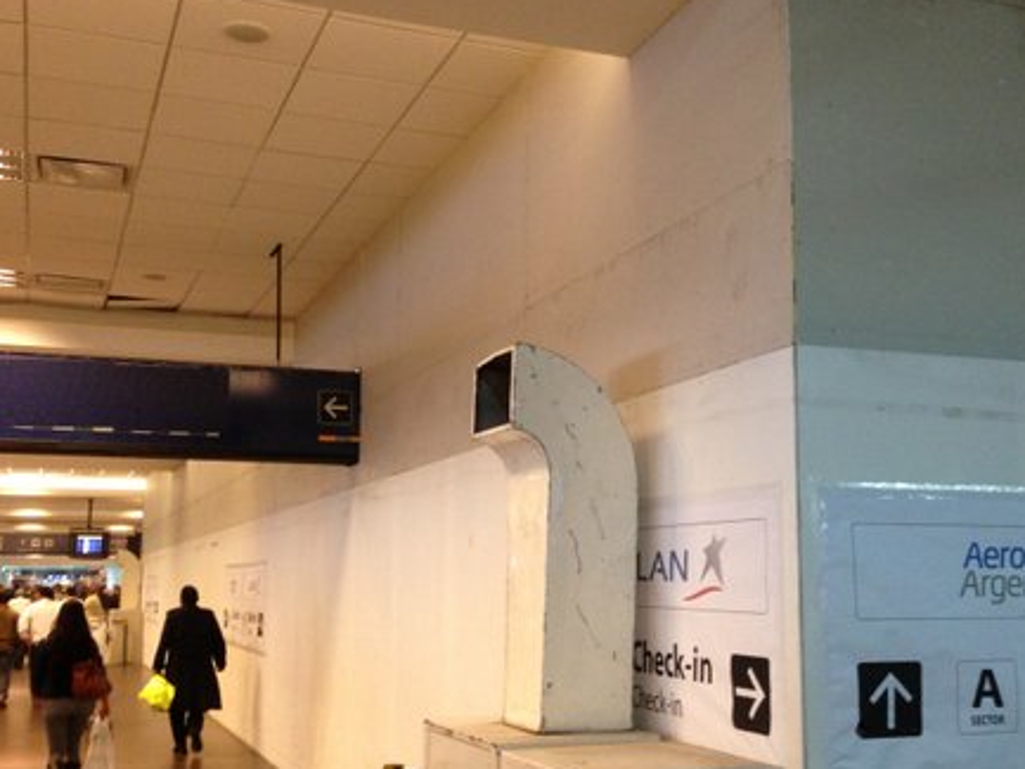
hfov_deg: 42.0
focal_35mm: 45
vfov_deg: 32.2
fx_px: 1333
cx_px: 561
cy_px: 437
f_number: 2.4
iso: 250
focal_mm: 4.13
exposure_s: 1/20
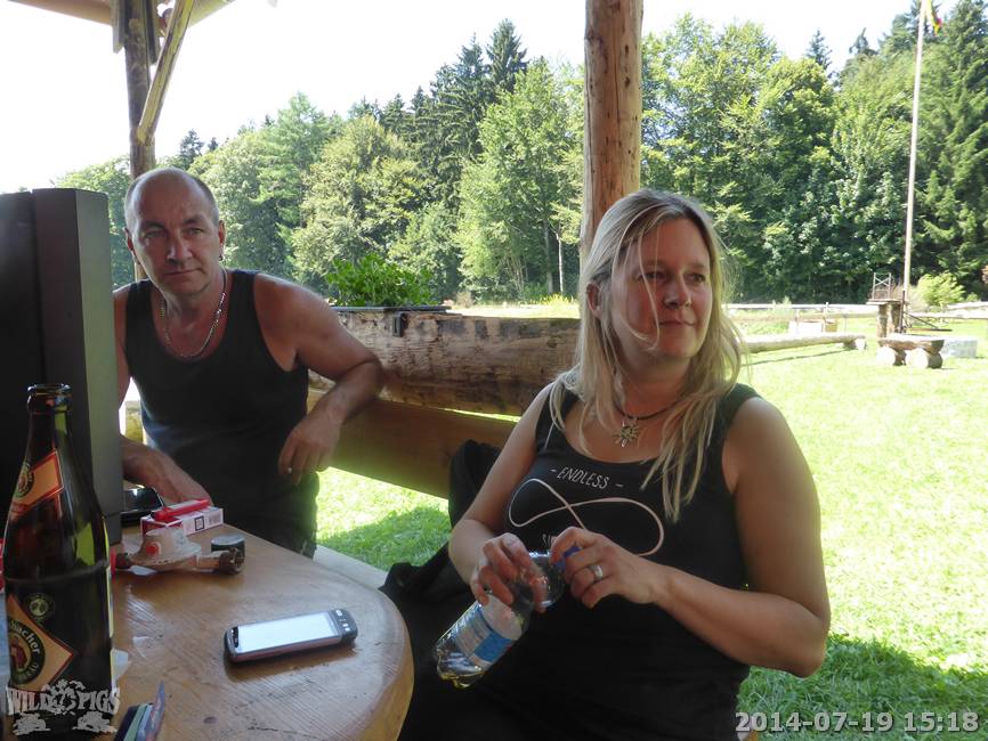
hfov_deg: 69.4
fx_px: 714
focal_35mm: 25
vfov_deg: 54.9
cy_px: 370
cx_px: 494
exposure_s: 1/125
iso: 160
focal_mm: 4.3
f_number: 3.3
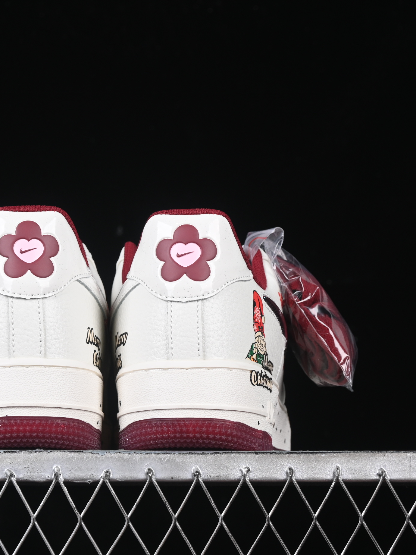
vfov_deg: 18.0
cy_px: 276
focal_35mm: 109
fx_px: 1747
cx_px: 110
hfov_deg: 13.5
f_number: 8
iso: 160
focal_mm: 50
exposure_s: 1/80
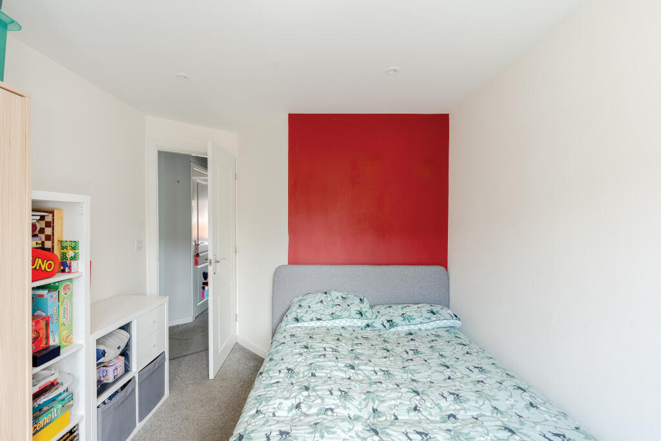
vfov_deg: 73.8
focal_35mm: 16
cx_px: 330
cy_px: 220
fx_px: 294
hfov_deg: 96.7
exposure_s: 1/250
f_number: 10
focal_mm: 16
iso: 400
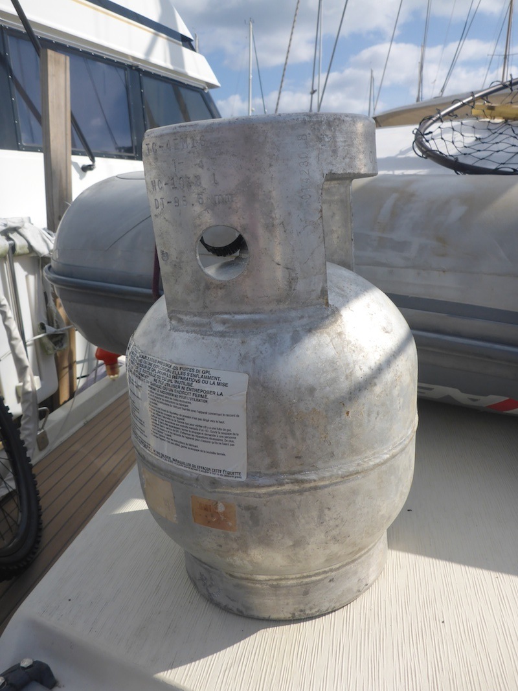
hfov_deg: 49.7
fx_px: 559
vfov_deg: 63.4
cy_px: 346
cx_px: 259
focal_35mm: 28
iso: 100
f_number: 10
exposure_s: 1/160
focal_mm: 4.9
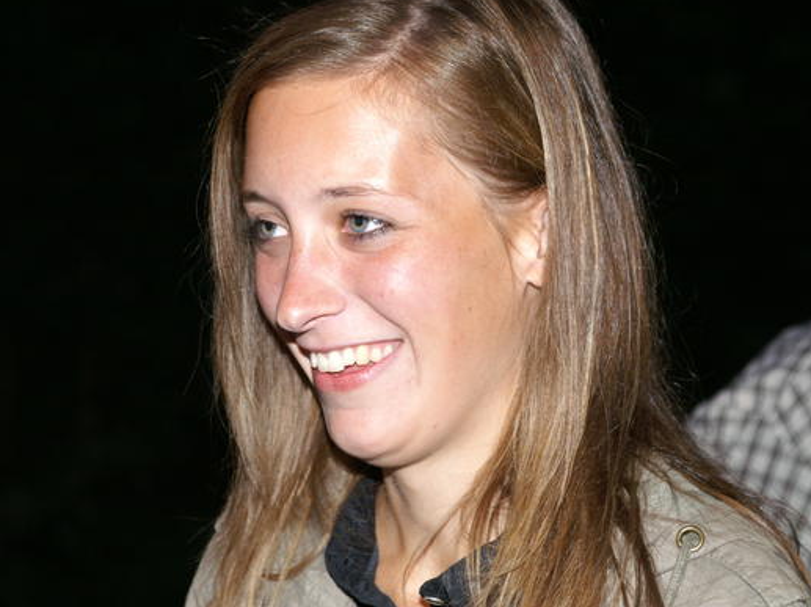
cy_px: 278
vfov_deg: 11.8
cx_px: 348
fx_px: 2927
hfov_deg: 15.8
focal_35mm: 125
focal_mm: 70
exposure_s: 1/60
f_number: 5.6
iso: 400
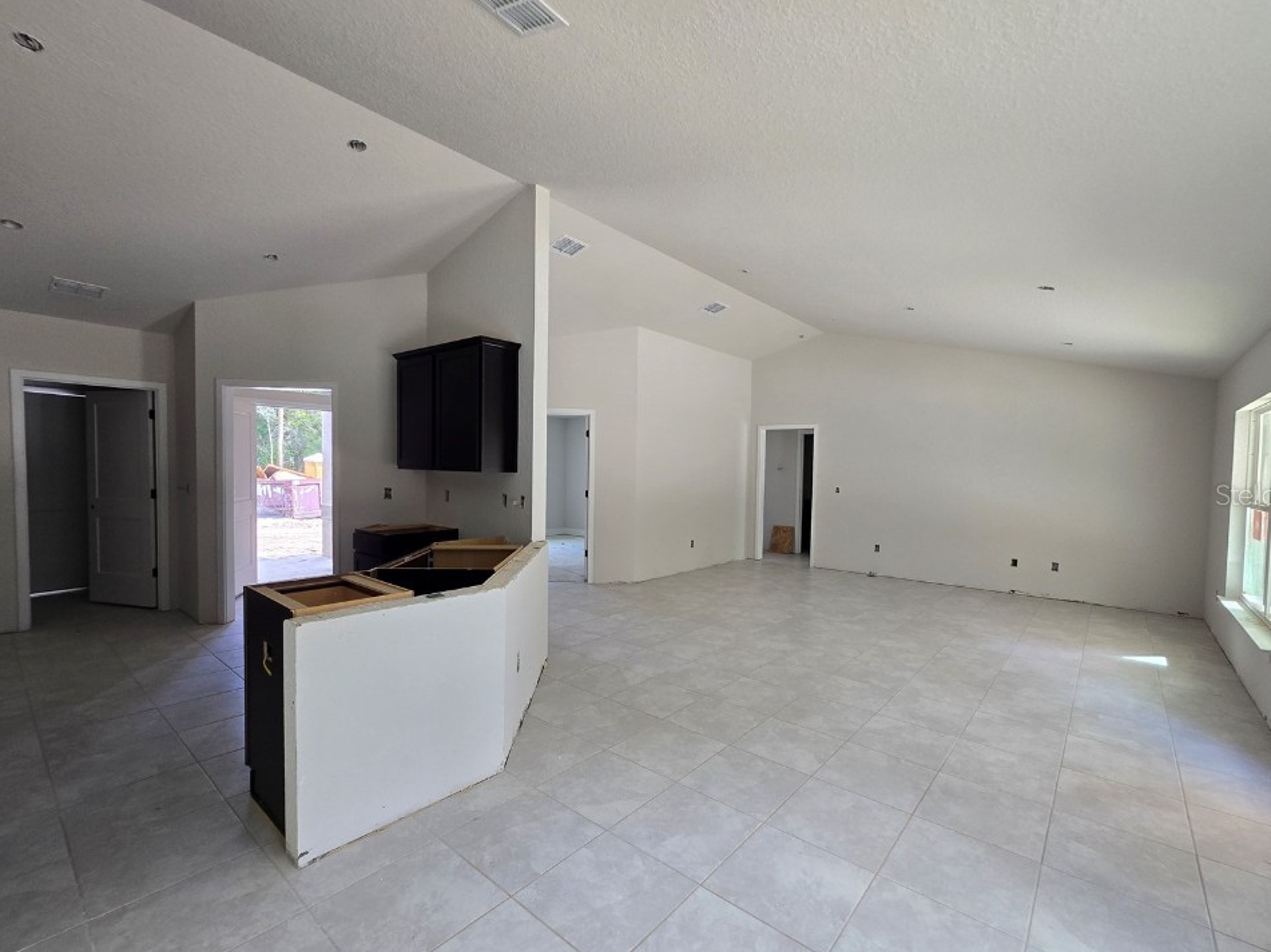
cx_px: 658
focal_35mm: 14
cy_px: 494
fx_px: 514
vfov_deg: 85.6
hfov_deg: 102.0
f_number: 2.2
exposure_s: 1/60
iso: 64
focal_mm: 2.2
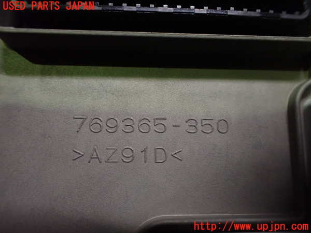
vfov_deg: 46.8
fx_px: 270
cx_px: 156
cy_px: 116
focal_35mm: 30
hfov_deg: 60.0
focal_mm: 5.4
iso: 800
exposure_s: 1/125
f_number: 2.3
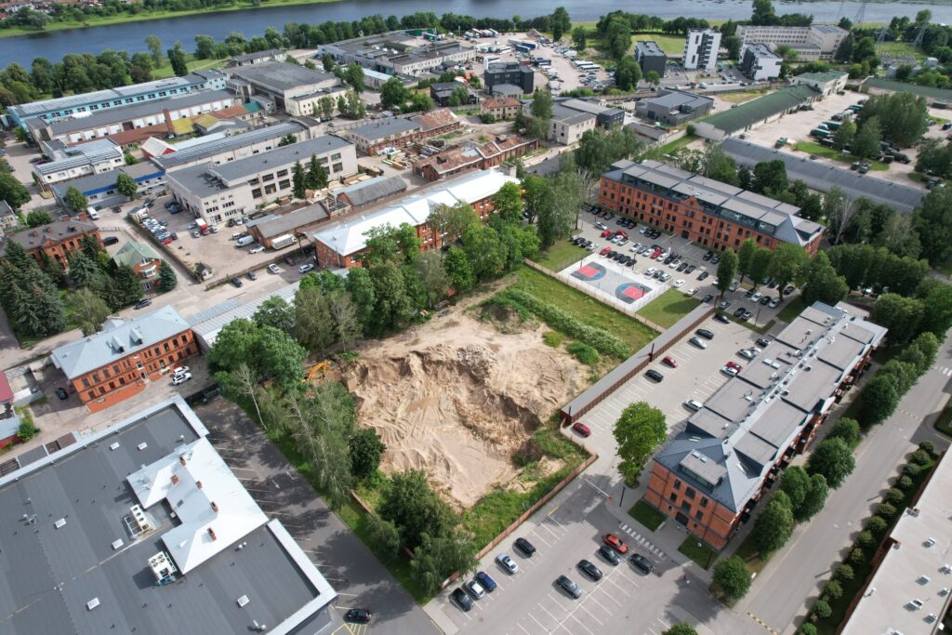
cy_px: 318
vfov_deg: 57.2
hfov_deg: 78.6
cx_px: 476
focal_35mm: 22
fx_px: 582
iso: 120
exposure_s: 1/1250
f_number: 2.8
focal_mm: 8.38
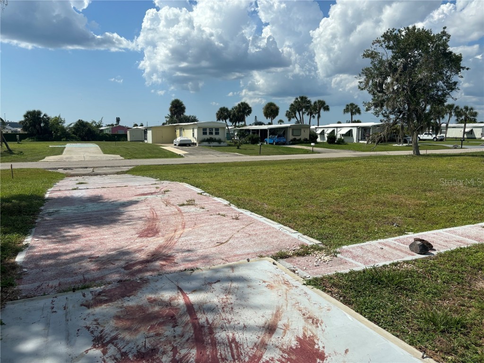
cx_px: 242
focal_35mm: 26
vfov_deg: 53.1
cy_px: 182
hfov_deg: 67.3
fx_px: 364
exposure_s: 1/6711
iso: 50
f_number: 1.6
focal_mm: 5.96
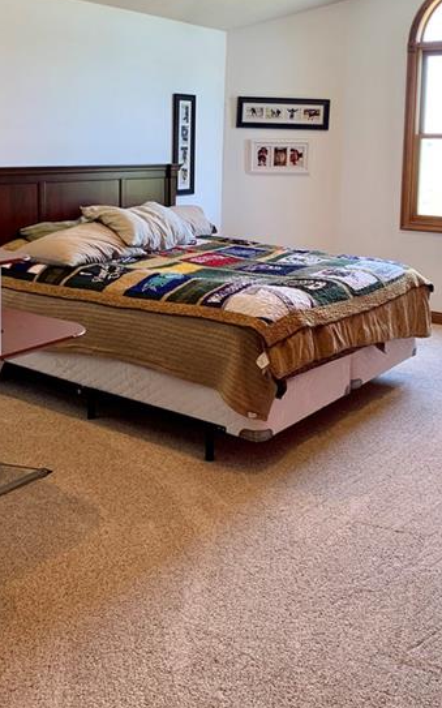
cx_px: 183
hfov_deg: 32.7
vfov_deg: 49.1
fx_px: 752
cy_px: 213
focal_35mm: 39
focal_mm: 4.25
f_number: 1.8
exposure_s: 1/60
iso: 80
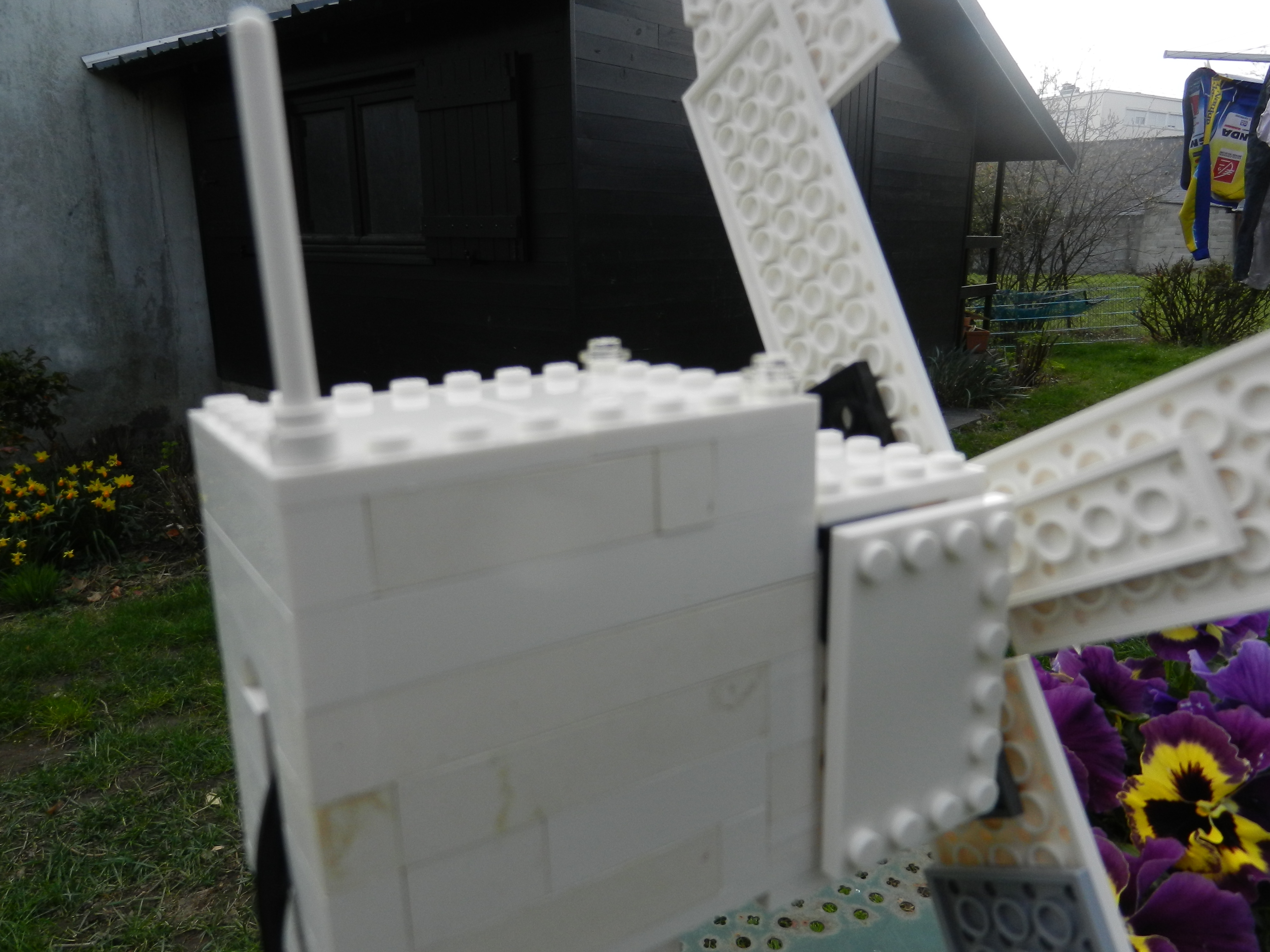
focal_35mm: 25
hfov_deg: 69.4
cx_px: 635
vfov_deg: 54.9
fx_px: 917
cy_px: 476
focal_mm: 4.5
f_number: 3.5
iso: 160
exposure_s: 1/640
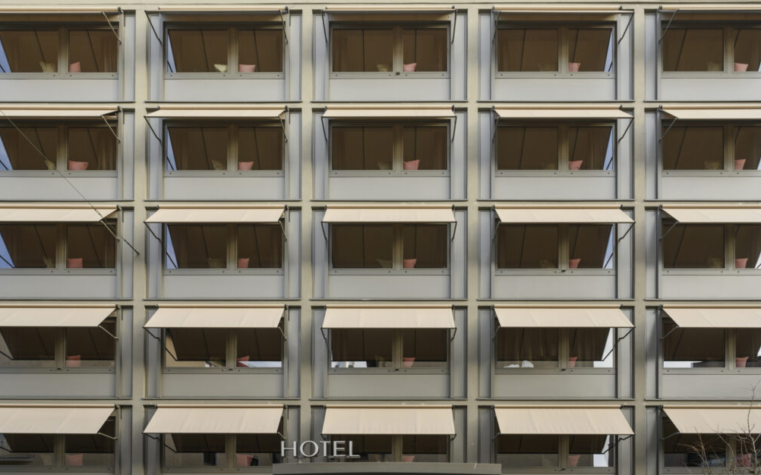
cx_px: 374
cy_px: 253
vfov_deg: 49.2
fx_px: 518
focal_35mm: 25
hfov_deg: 72.5
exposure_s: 1/60
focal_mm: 24
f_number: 7.1
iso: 160
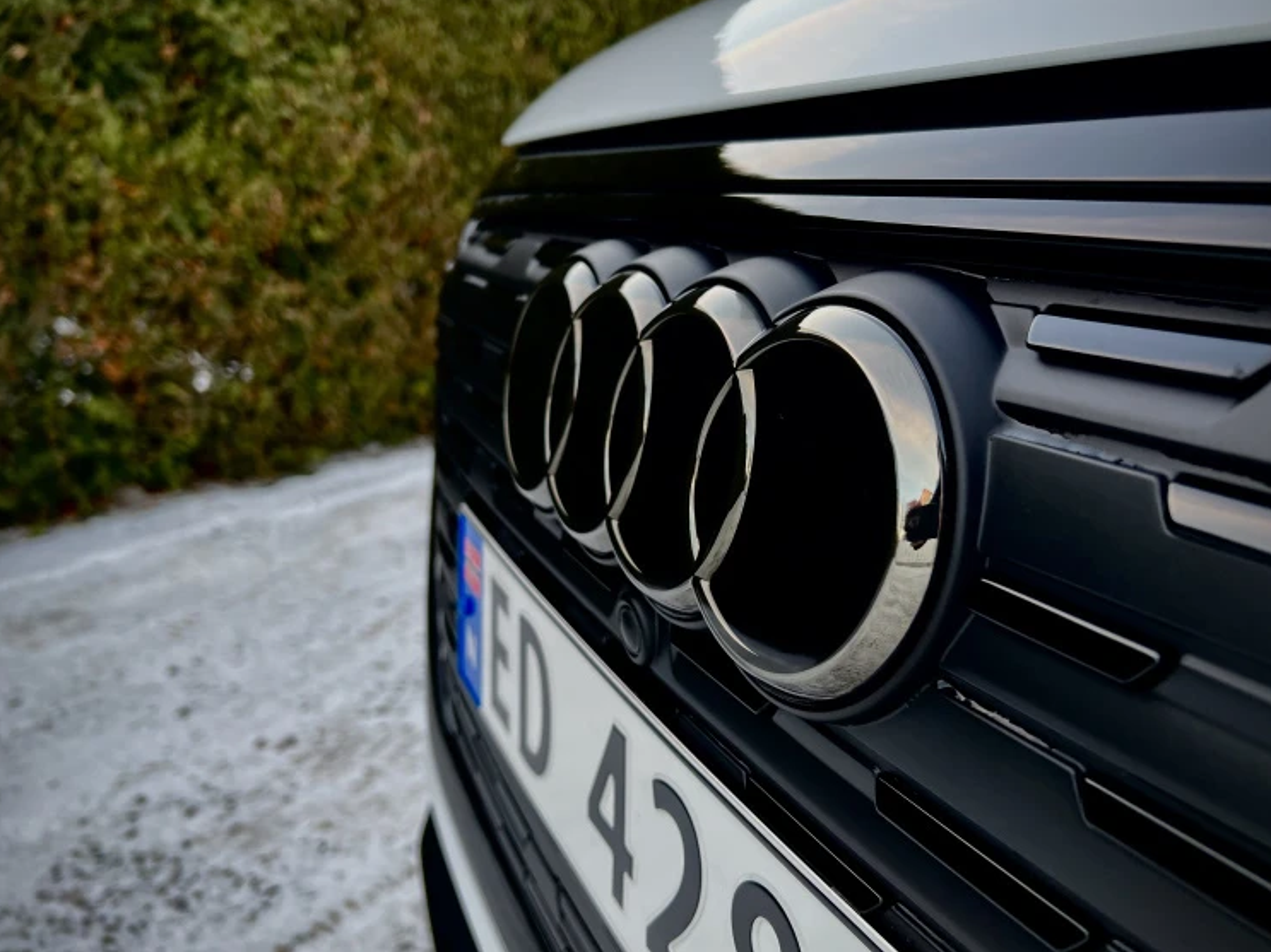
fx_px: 1028
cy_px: 496
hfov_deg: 63.4
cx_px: 652
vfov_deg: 49.7
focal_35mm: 28
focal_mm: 5.7
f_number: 1.5
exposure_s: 1/121
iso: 100
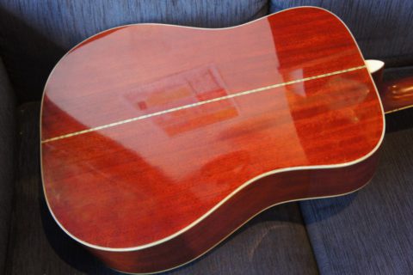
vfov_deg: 30.8
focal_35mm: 44
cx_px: 206
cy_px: 138
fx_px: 499
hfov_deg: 45.0
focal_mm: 29
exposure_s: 1/50
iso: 1000
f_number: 4
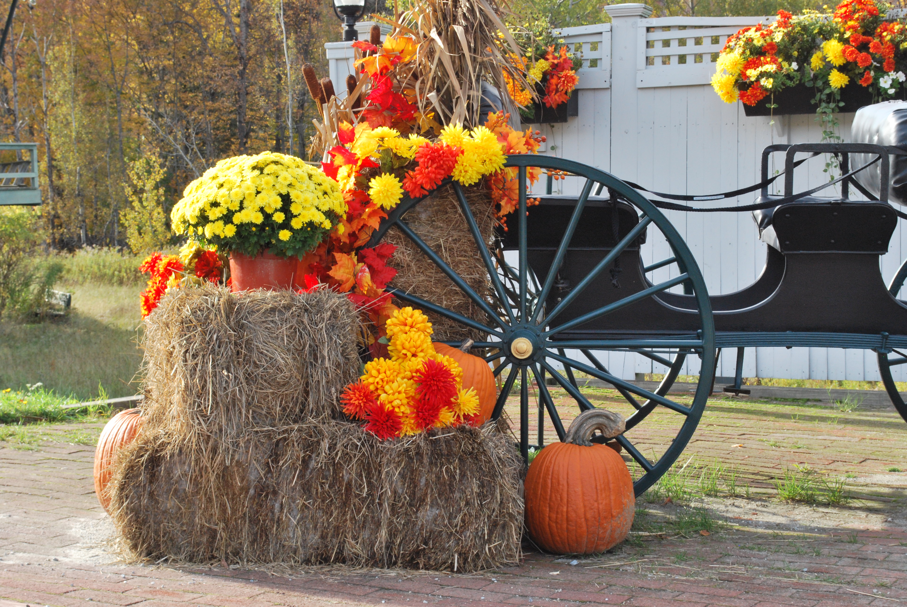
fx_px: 1665
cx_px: 454
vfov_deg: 20.7
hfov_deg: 30.5
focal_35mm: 66
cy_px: 304
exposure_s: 1/60
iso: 400
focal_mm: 44
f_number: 14
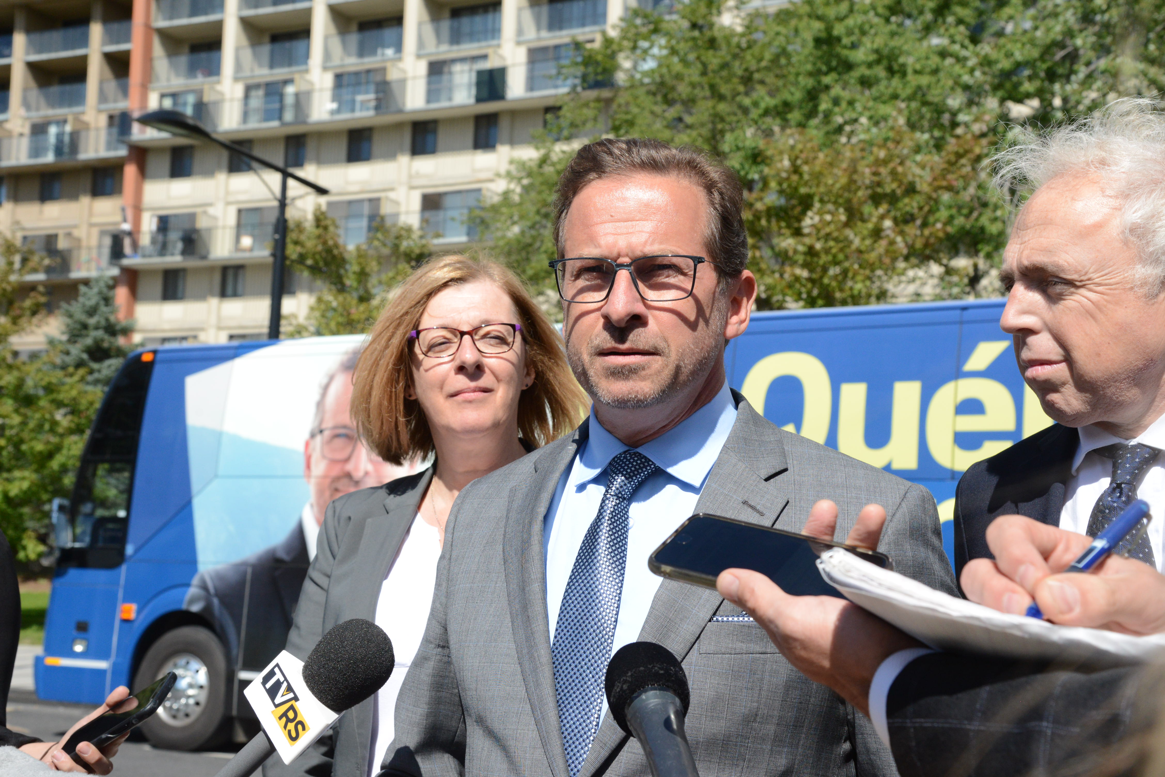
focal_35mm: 50
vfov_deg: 27.0
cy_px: 388
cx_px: 582
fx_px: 1618
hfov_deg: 39.6
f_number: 9
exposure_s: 1/2000
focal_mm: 50
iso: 1600
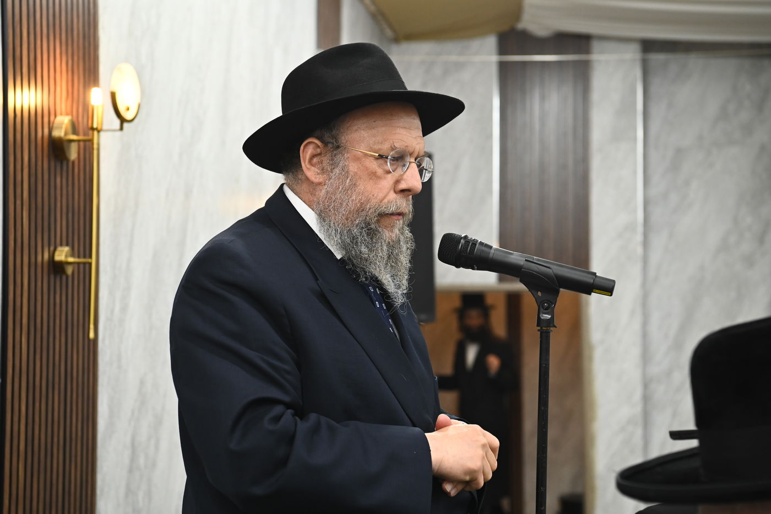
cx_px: 386
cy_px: 257
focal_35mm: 70
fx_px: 1498
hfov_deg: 28.9
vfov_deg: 19.4
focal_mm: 70
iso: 2000
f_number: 5
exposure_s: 1/160
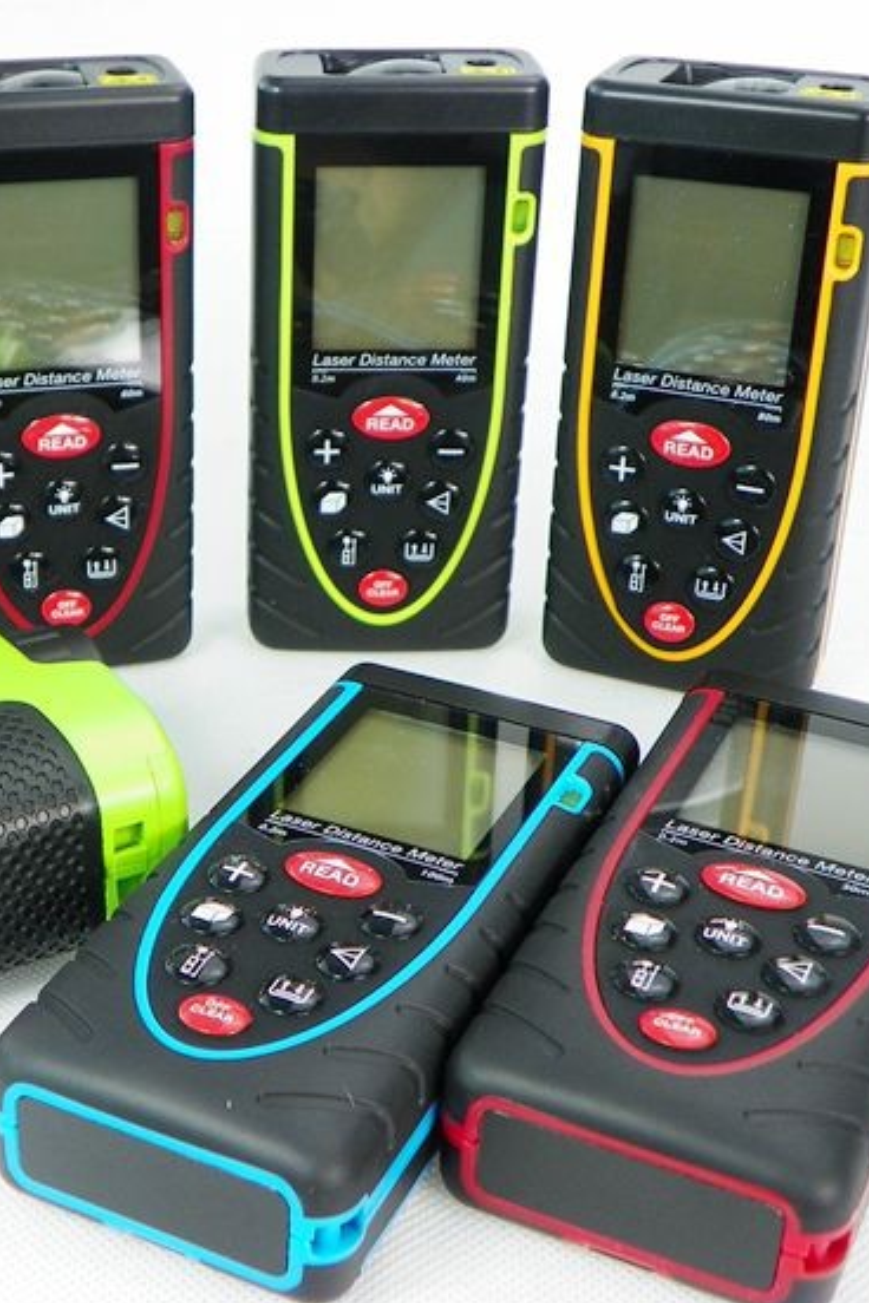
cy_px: 662
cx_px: 201
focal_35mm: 58
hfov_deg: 23.1
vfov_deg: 34.5
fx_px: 2100
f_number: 3.2
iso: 64
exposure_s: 1/80
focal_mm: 7.3
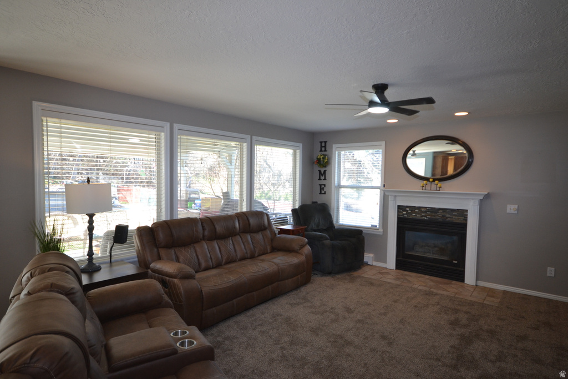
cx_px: 284
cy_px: 190
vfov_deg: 63.2
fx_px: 308
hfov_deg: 85.4
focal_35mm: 20
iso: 400
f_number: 4.5
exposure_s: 1/80
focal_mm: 13
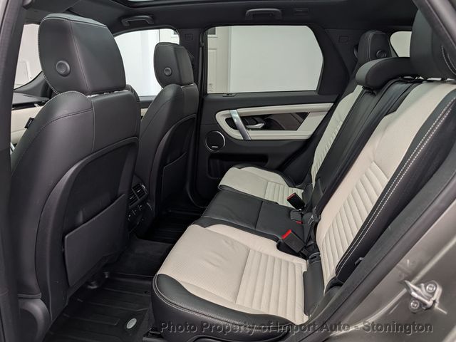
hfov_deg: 71.6
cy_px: 171
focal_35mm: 24
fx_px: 316
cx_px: 228
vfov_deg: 56.8
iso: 80
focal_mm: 6.9
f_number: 1.68
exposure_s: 1/30
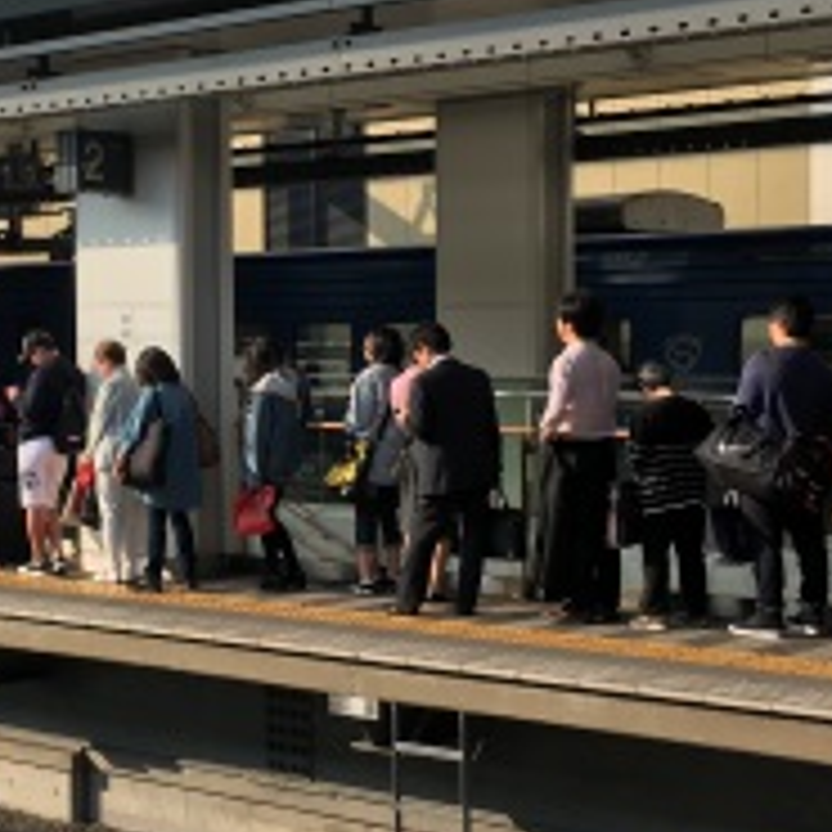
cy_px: 400
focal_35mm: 50
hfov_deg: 32.1
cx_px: 58
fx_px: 1360
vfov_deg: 34.0
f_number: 2.2
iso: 25
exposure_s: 1/874
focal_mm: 4.15
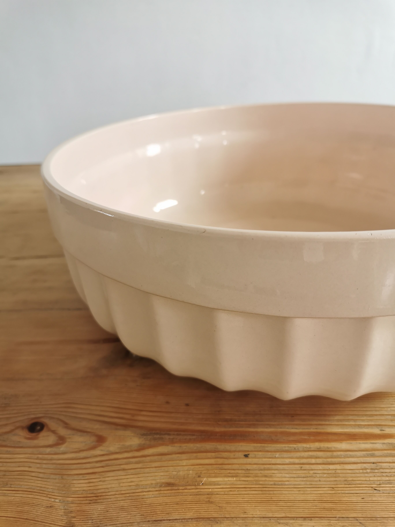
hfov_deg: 51.4
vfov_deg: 65.3
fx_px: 411
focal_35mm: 27
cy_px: 264
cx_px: 198
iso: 80
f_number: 1.8
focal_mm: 5.58
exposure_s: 1/100
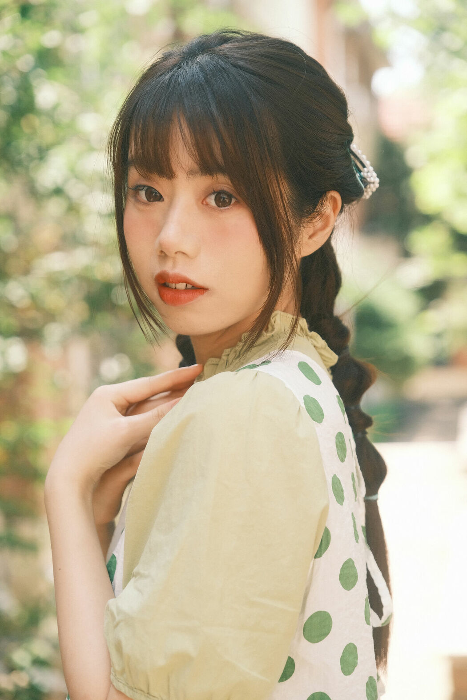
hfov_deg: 16.5
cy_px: 350
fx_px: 1615
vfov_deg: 24.5
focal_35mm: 83
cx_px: 234
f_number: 2.8
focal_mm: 55
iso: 320
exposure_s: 1/250
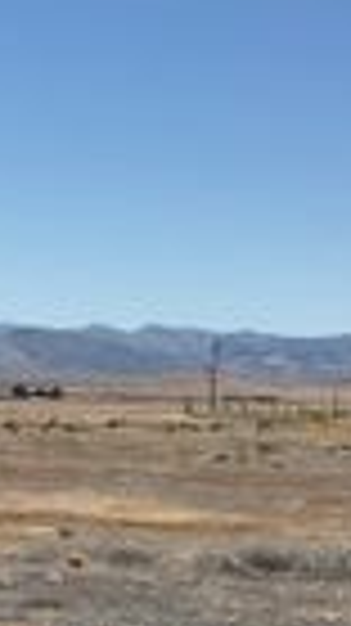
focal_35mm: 98
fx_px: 1624
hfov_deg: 11.3
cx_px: -308
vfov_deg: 21.6
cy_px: 484
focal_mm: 3
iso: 16
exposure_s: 1/3788
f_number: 1.8
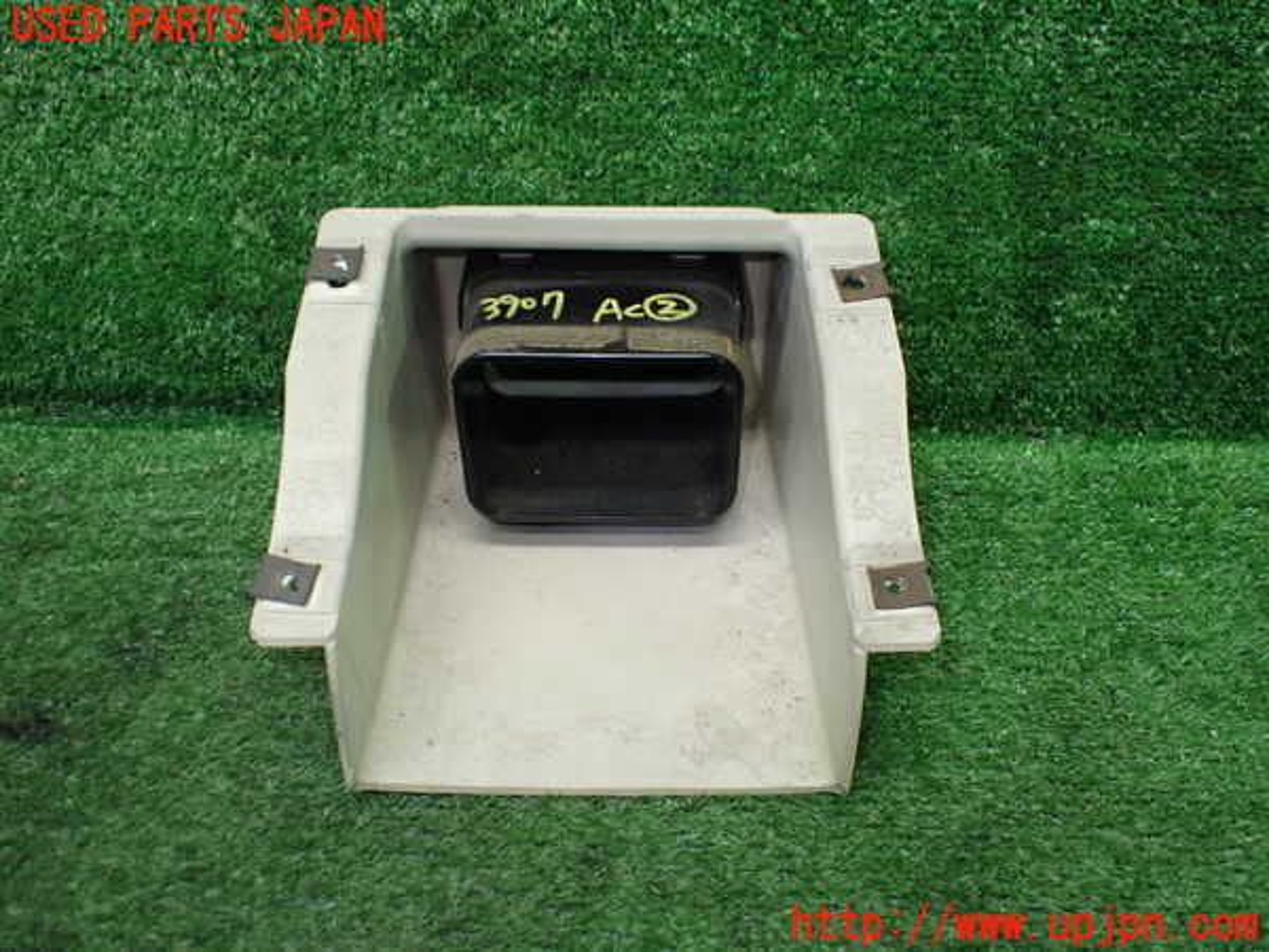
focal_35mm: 30
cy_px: 476
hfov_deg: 60.0
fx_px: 1100
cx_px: 634
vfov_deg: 46.8
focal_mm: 5.4
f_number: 2.3
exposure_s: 1/125
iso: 500
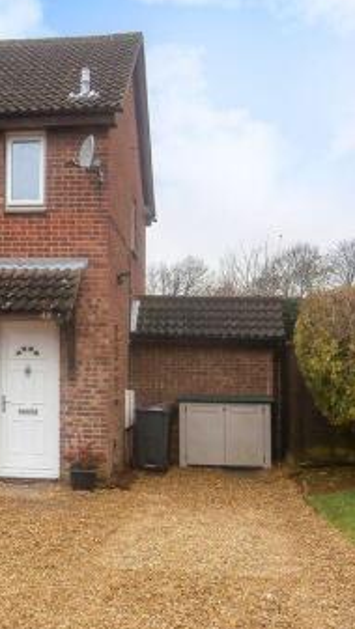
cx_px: 5
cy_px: 318
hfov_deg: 23.5
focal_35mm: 49
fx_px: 819
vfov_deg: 42.1
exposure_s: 1/125
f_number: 2.8
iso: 80
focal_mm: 4.7
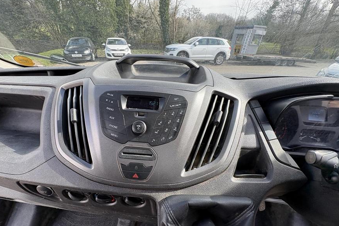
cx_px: 166
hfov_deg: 100.4
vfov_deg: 77.0
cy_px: 126
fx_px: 141
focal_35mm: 15
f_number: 2.2
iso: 40
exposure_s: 1/138
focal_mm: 2.22
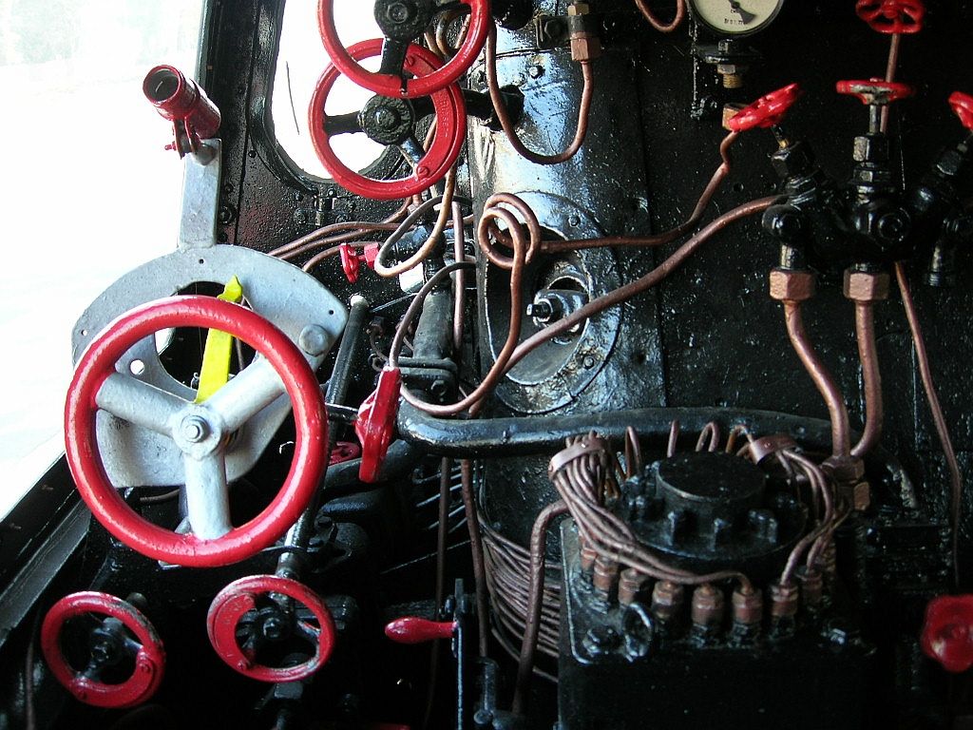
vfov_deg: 37.7
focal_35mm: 38
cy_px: 365
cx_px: 486
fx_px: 1068
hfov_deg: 49.0
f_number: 2.8
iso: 64
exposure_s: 1/21.8
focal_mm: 7.8
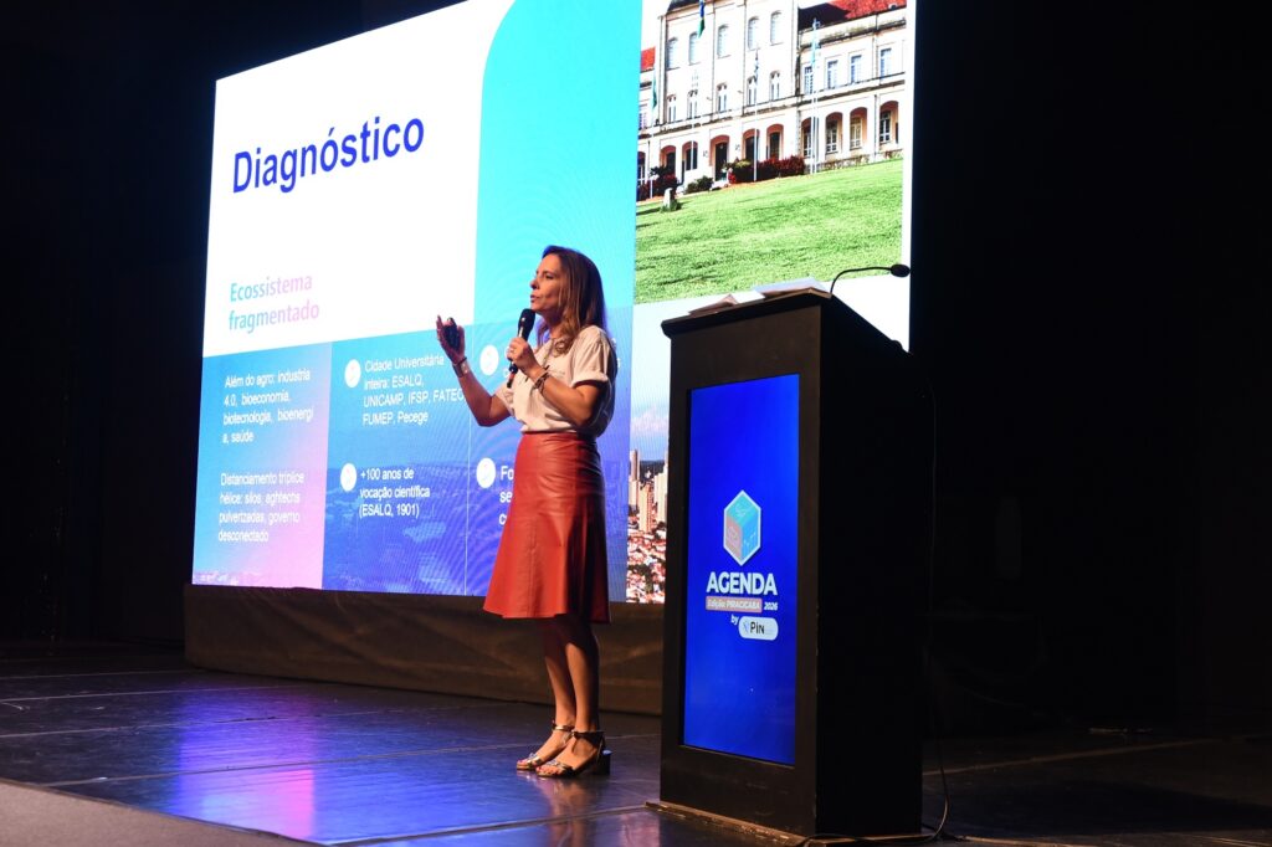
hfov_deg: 41.1
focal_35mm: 48
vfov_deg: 28.1
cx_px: 636
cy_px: 424
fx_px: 1695
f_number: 4
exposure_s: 1/200
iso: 2500
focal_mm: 48
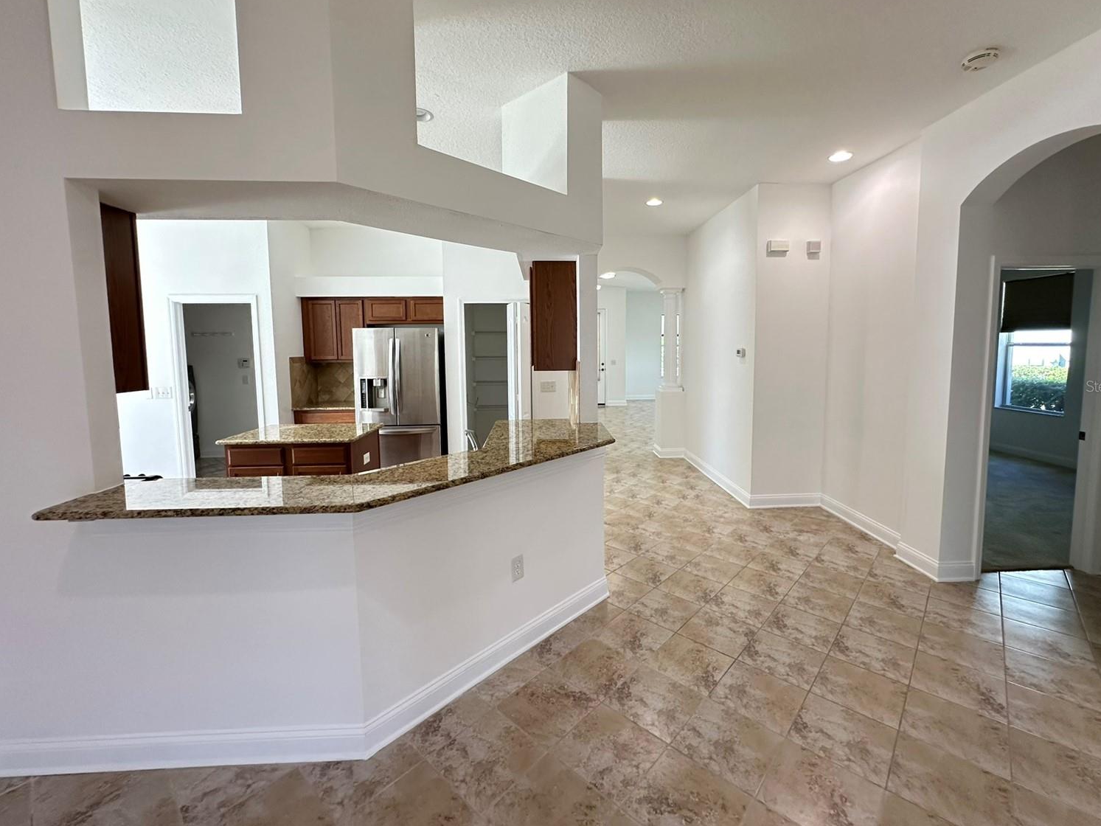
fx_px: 477
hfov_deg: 98.1
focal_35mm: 15
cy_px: 386
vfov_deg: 81.6
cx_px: 566
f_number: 2.2
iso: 200
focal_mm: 2.22
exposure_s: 1/120
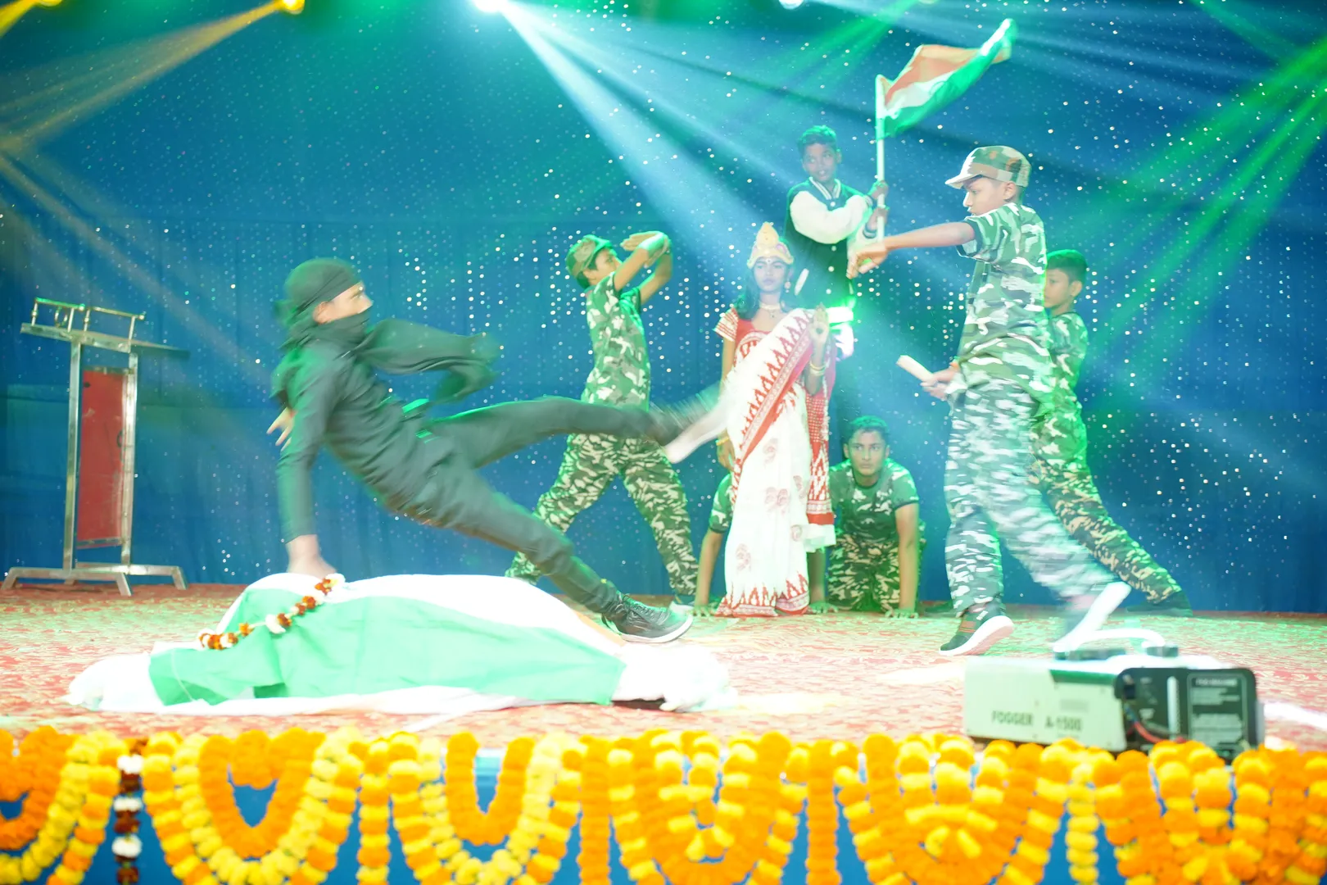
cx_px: 664
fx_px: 2433
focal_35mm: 66
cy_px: 442
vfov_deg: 20.6
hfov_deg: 30.5
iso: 500
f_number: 2.8
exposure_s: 1/80
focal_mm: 66
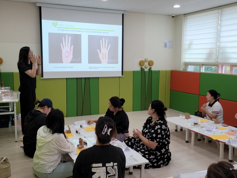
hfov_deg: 67.3
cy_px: 89
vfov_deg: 53.1
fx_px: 178
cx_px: 118
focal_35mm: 26
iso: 80
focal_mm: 5.4
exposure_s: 1/120
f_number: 1.8
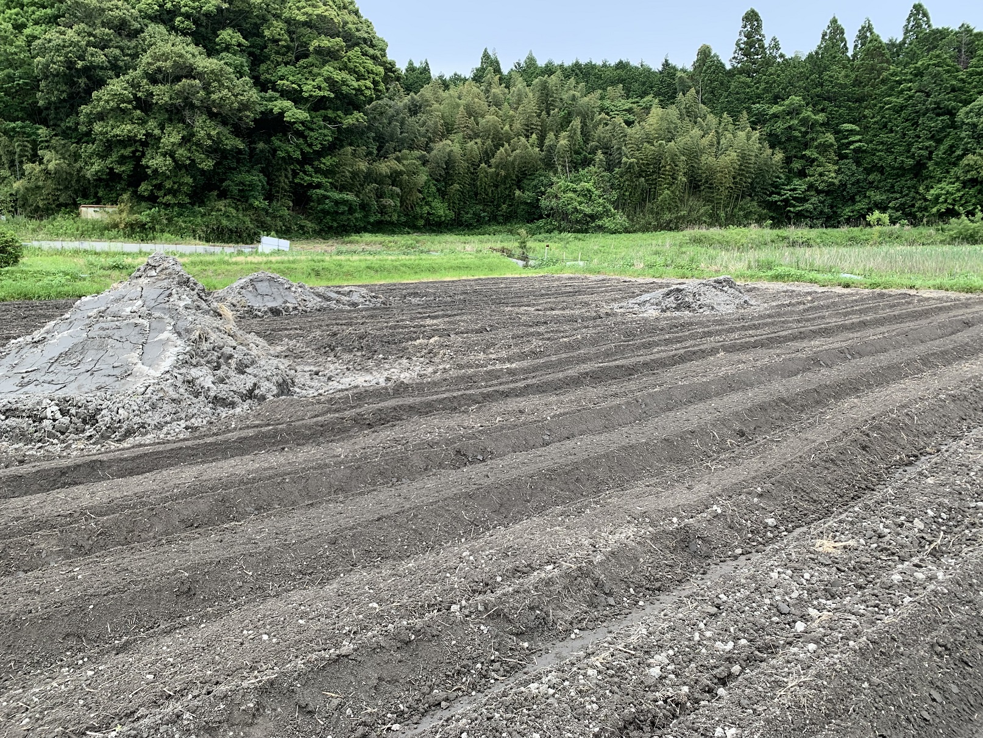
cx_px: 492
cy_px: 369
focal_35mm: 26
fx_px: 738
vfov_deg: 53.1
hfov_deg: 67.3
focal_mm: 4.25
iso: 50
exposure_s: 1/121
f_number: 1.8
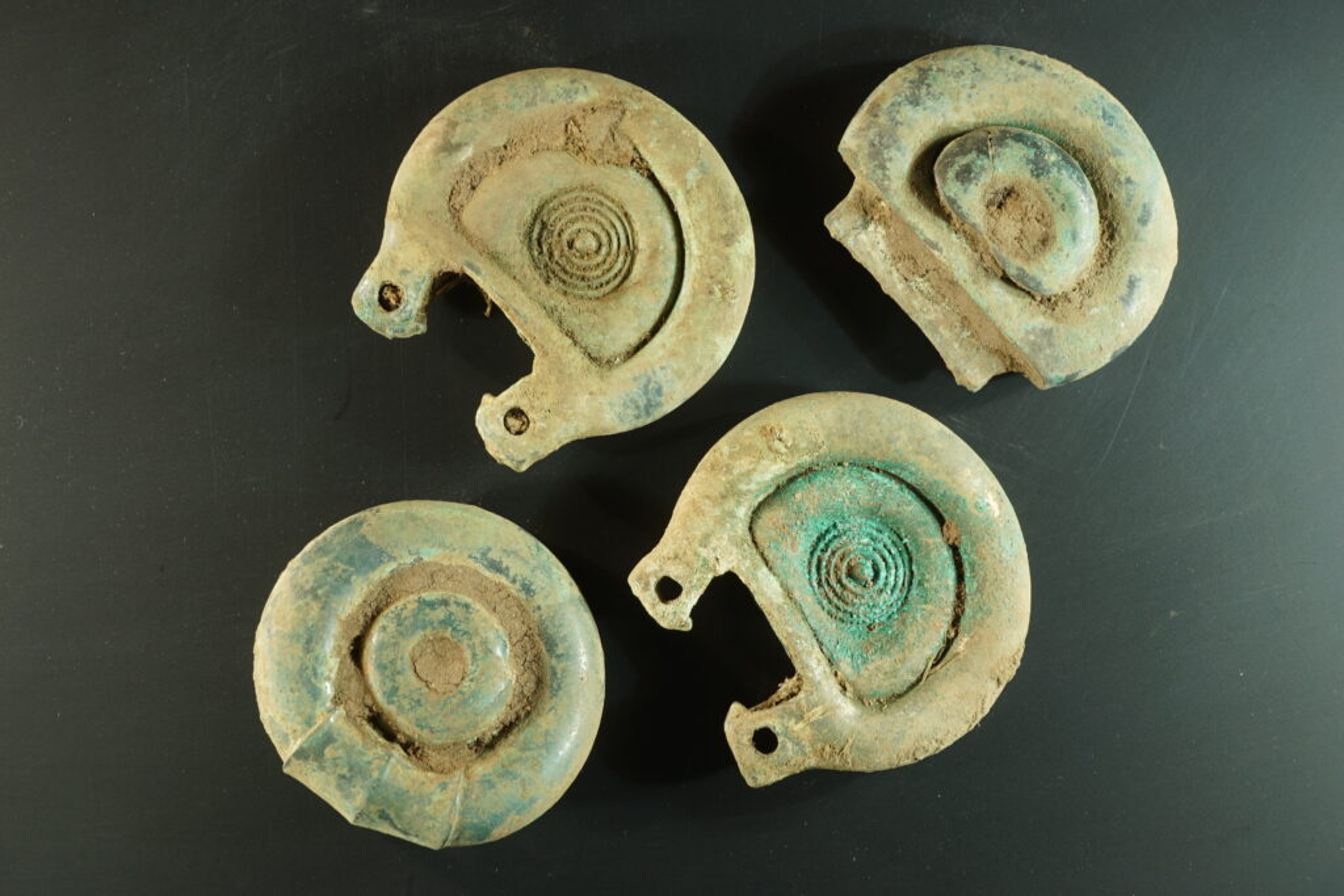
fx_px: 1605
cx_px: 672
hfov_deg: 45.4
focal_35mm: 43
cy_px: 448
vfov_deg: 31.2
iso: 400
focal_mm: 43
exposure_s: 1/2
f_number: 14
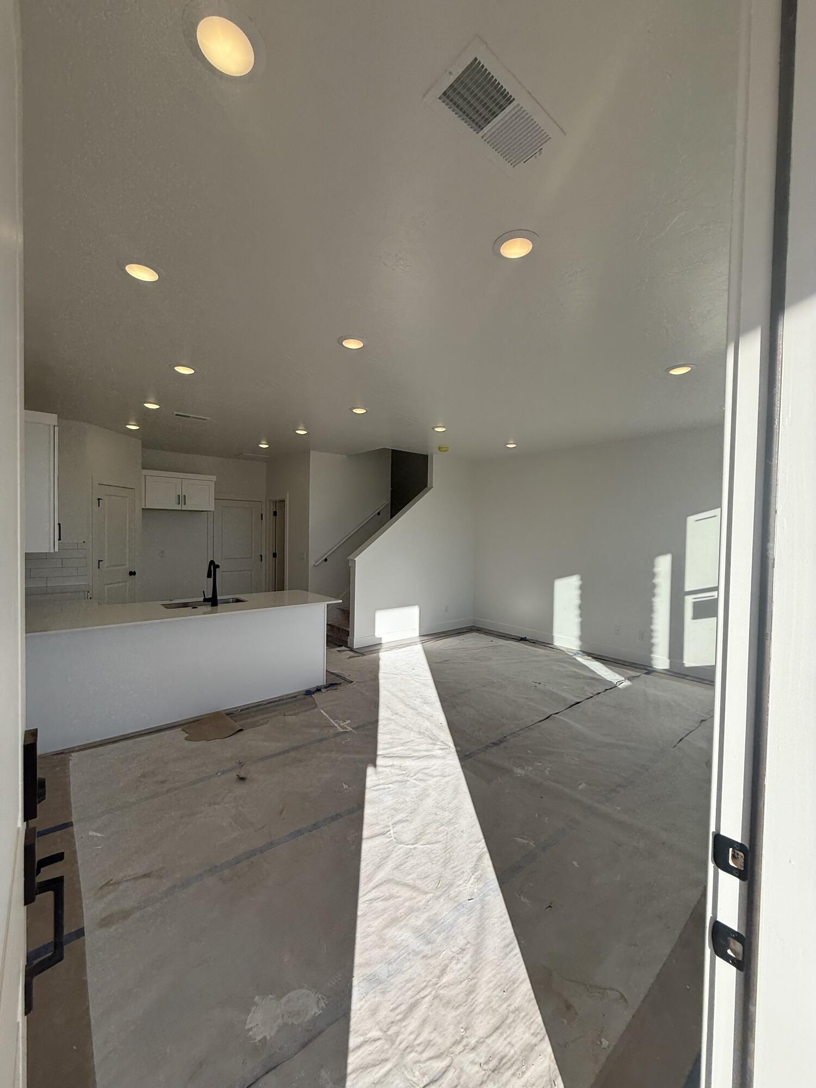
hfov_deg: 85.7
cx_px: 408
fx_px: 440
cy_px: 544
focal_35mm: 14
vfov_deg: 102.1
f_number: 2.2
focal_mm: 2.22
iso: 64
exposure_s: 1/1189
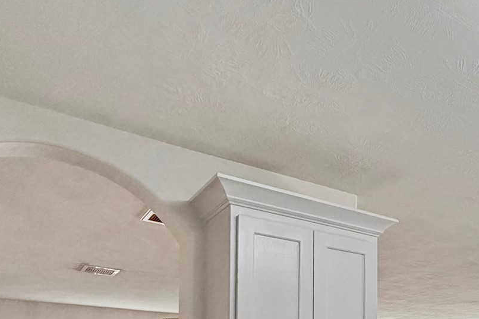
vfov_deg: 30.7
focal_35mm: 37
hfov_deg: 46.2
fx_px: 492
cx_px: 443
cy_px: 378
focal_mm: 2.22
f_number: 2.2
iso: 250
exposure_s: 1/120
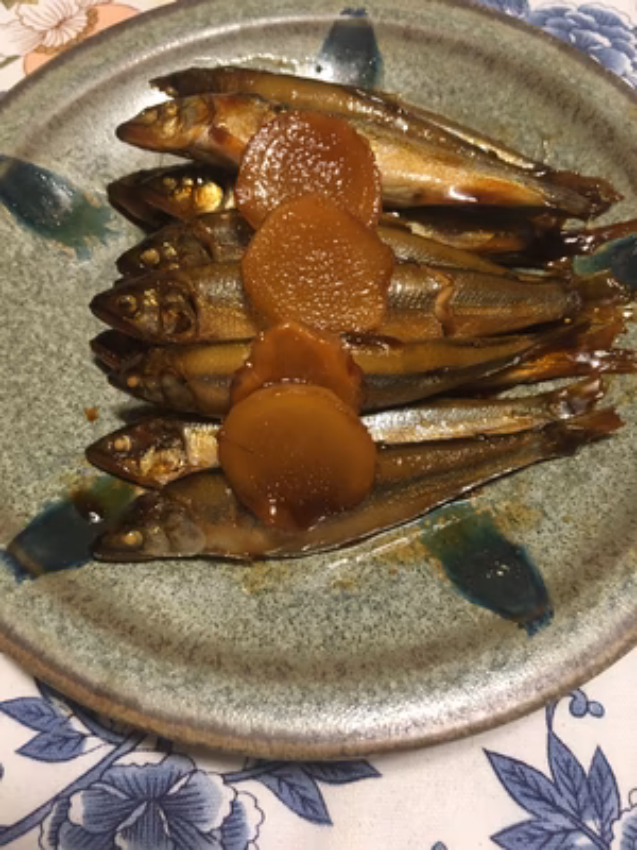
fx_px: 712
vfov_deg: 61.7
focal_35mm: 29
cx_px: 318
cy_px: 425
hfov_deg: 48.2
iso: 125
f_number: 2.2
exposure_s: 1/30
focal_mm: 4.15
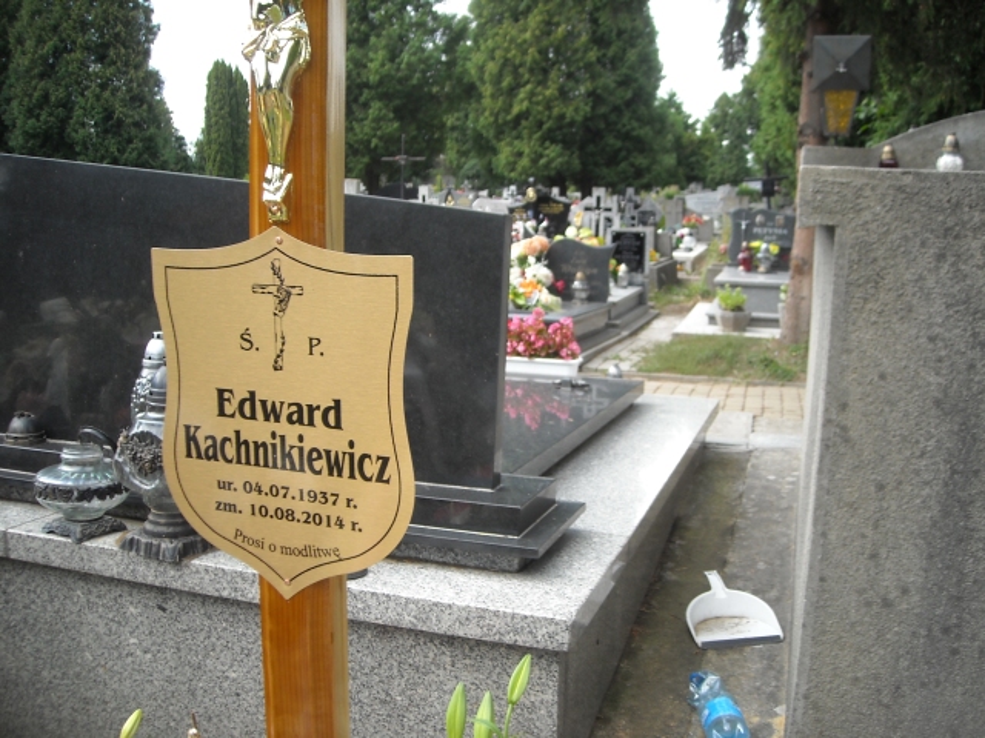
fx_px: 996
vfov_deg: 40.7
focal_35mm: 35
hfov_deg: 52.6
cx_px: 492
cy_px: 369
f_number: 2.8
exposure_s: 1/272
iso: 64
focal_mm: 5.7
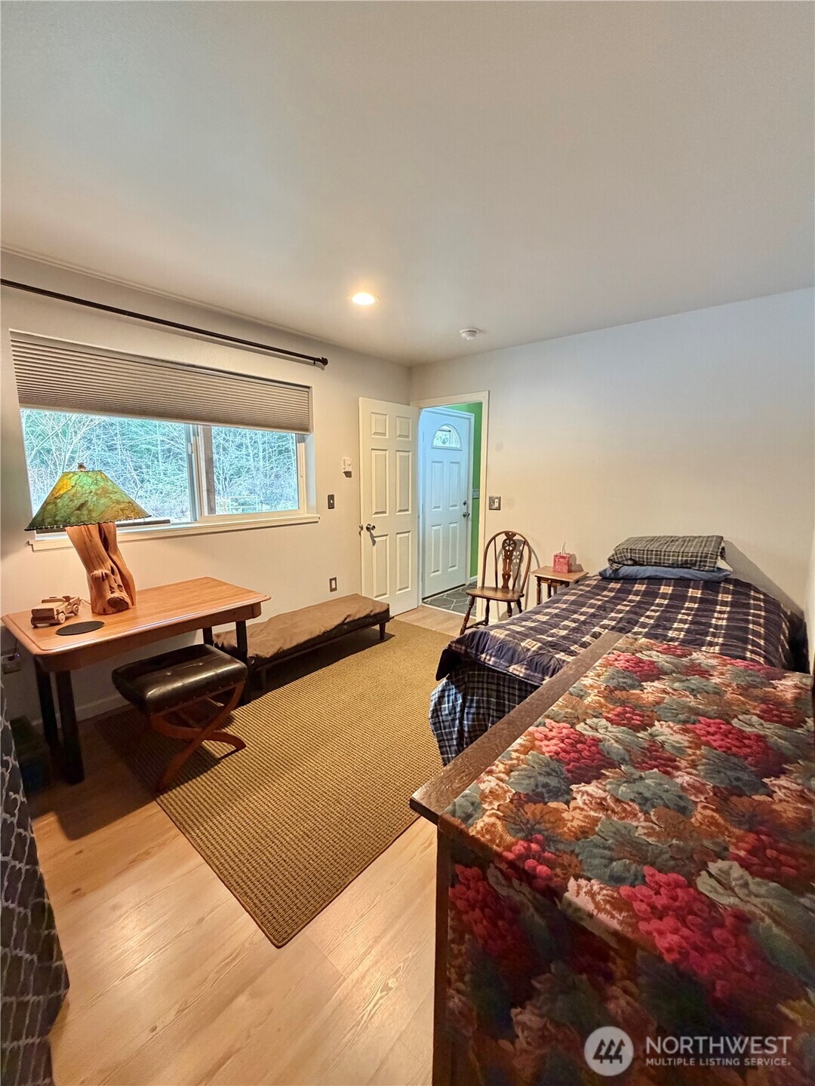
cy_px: 543
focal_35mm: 14
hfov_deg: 85.7
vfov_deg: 102.1
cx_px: 408
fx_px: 439
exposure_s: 1/60
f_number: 2.2
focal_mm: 2.22
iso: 640
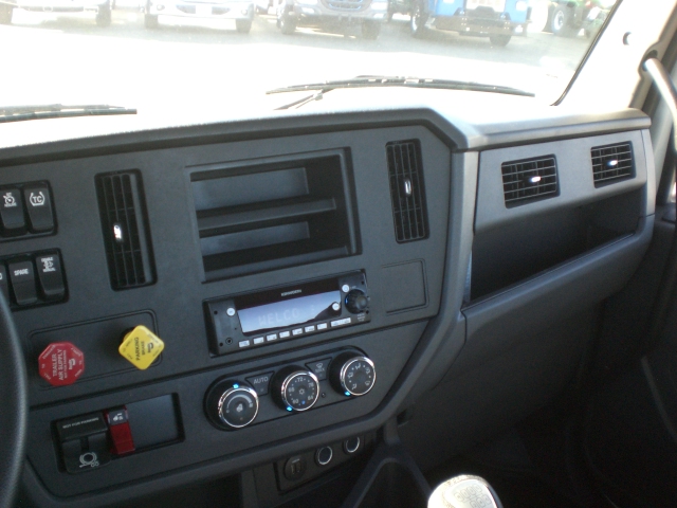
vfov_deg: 37.7
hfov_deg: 49.0
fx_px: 743
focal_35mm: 38
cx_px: 338
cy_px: 254
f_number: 3.1
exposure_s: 1/125
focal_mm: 6.3
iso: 200
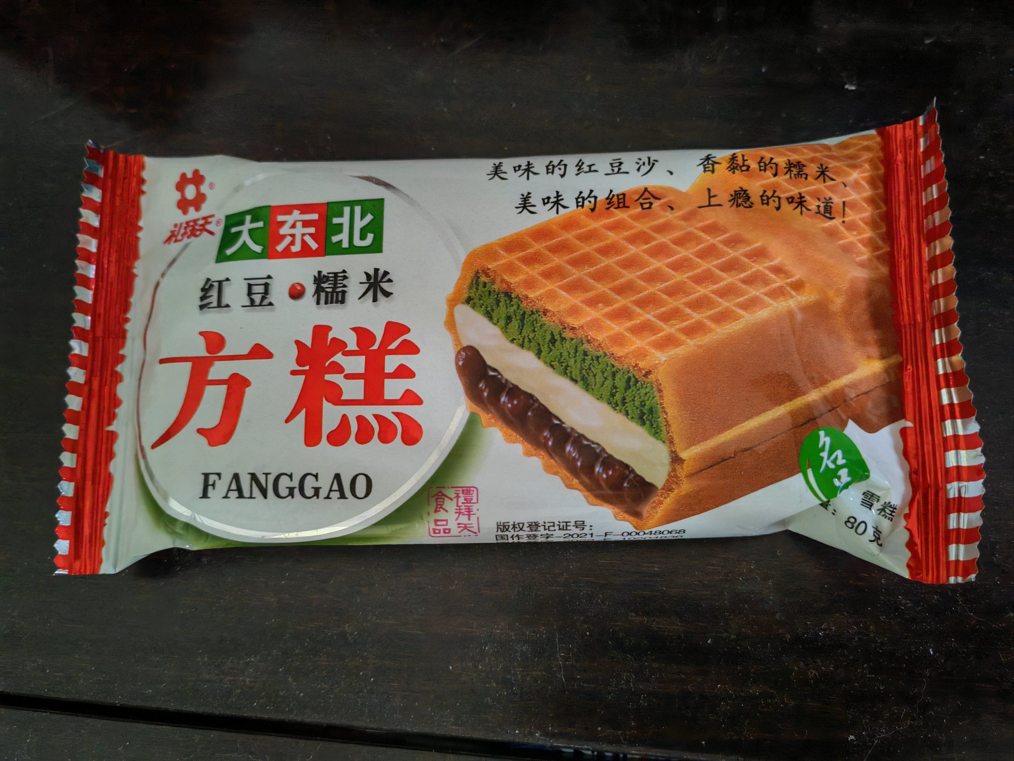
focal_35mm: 27
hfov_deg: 65.3
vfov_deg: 51.4
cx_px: 507
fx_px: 791
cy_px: 380
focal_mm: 5.52
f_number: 1.95
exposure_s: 1/25
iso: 3200
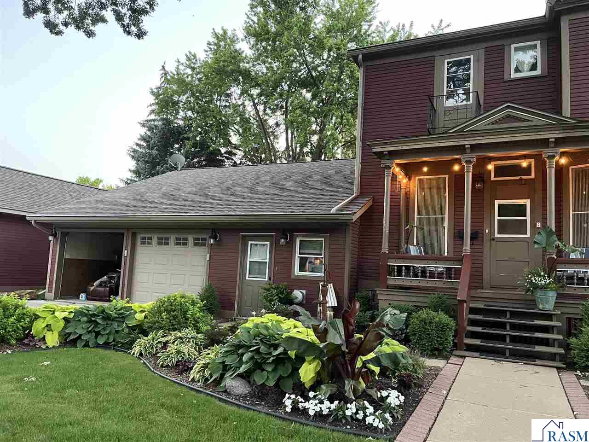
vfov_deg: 53.1
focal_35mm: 26
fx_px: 442
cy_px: 221
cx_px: 294
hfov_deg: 67.3
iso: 500
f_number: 1.6
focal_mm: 5.1
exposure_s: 1/60
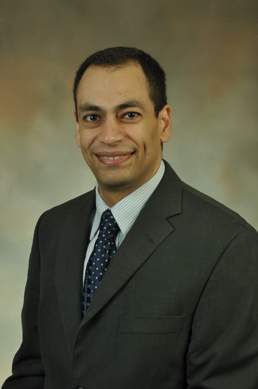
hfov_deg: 15.2
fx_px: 970
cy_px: 194
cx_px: 129
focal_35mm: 90
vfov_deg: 22.6
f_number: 20
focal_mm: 60
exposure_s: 1/160
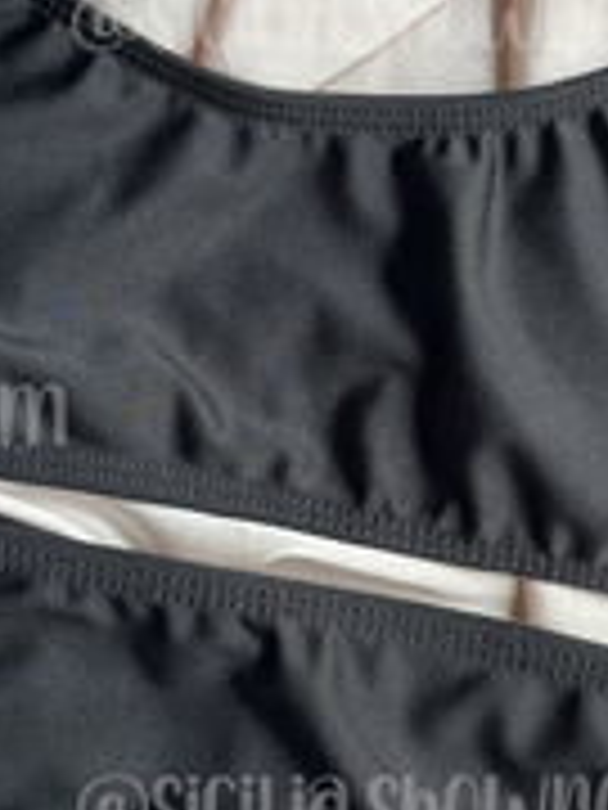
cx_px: 302
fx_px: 1803
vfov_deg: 25.3
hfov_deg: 19.1
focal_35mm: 77
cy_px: 403
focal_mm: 5.1
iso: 64
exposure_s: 1/125
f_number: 1.6
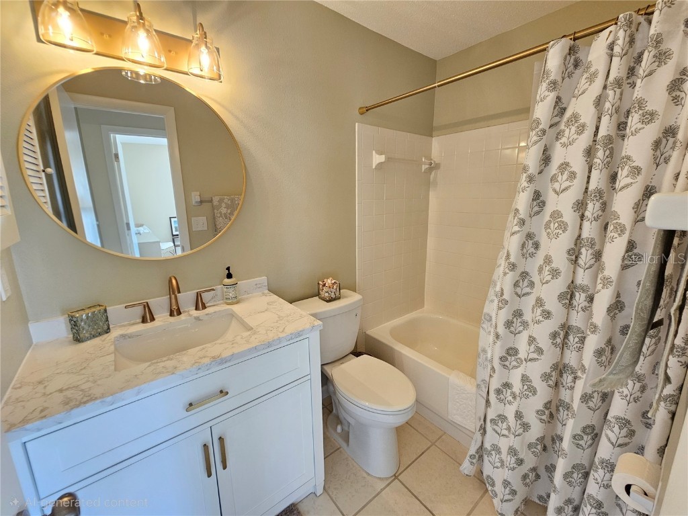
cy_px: 258
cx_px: 344
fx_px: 258
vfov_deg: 89.9
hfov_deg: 106.2
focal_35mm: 13
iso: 200
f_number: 2.2
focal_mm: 2.2
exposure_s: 1/60.2
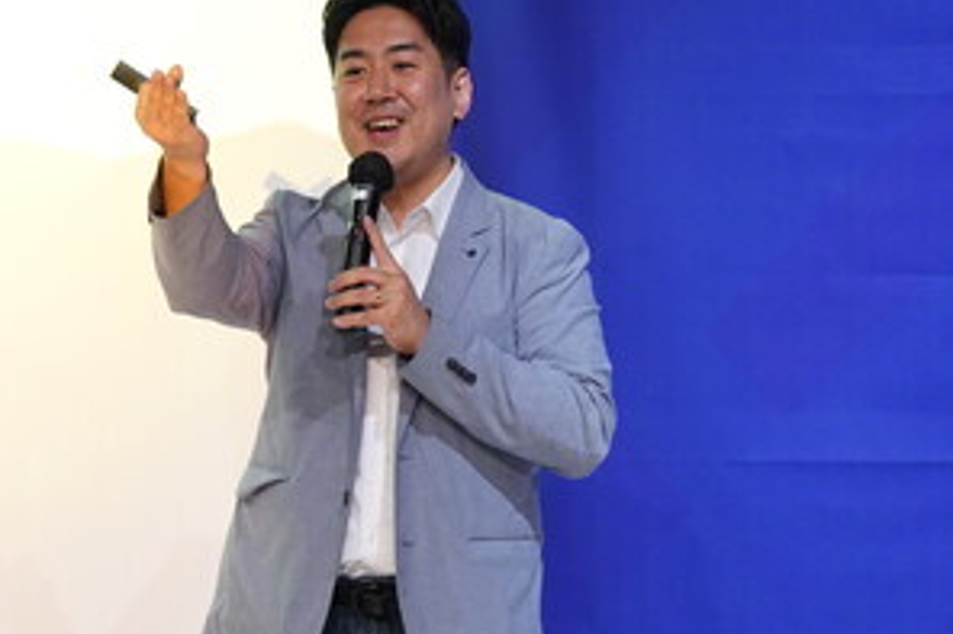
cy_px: 322
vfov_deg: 3.4
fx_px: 10741
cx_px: 106
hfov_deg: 5.1
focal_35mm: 406
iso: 4000
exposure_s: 1/200
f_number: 2.8
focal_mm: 200
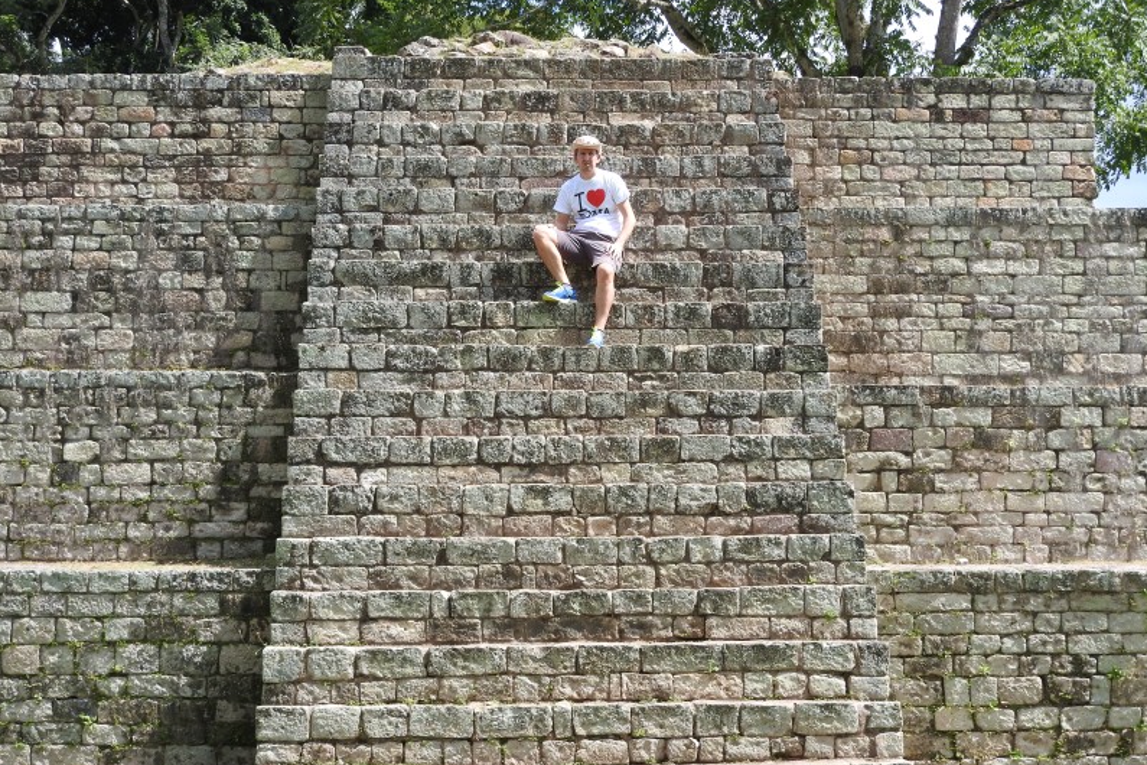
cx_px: 576
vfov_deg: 20.0
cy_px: 365
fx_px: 2166
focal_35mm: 68
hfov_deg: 29.7
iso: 100
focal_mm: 11.6
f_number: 4.2
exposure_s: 1/400
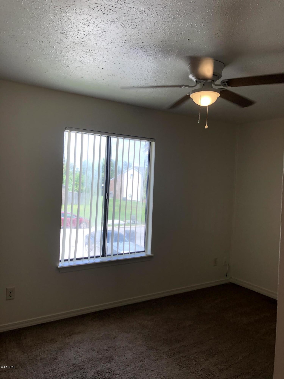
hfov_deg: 49.7
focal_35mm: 28
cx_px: 142
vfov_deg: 63.4
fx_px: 306
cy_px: 190
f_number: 1.8
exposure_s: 1/120
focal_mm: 3.99
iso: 32
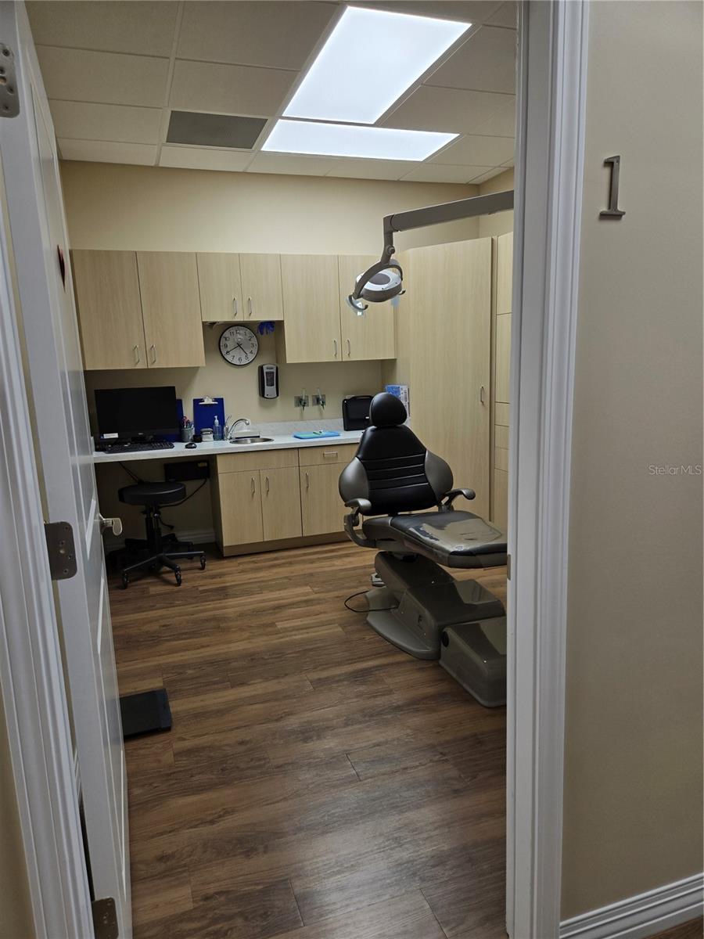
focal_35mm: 23
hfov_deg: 58.9
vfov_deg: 73.9
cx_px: 352
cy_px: 470
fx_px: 624
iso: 50
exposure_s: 1/120
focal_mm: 5.4
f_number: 1.8
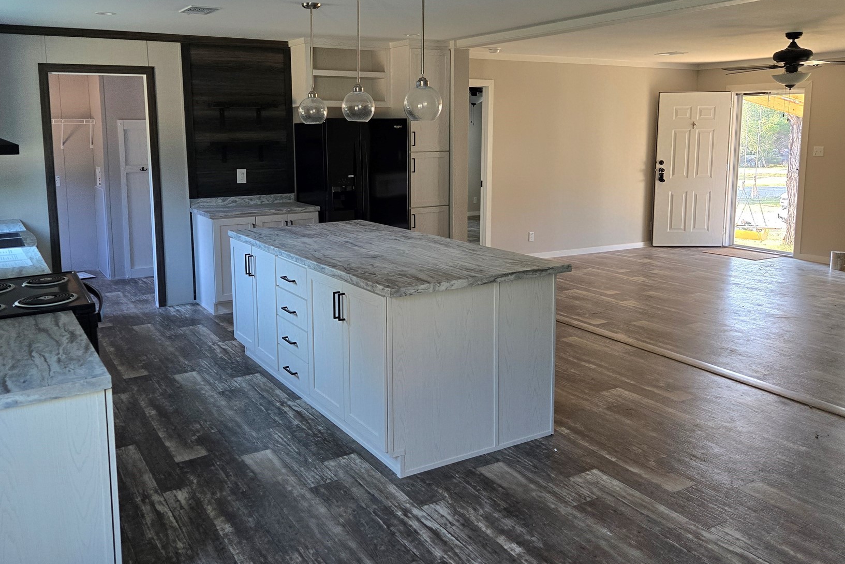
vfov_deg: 43.2
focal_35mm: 30
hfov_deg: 61.8
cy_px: 209
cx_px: 389
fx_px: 704
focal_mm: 5.4
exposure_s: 1/180
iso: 160
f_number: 1.8
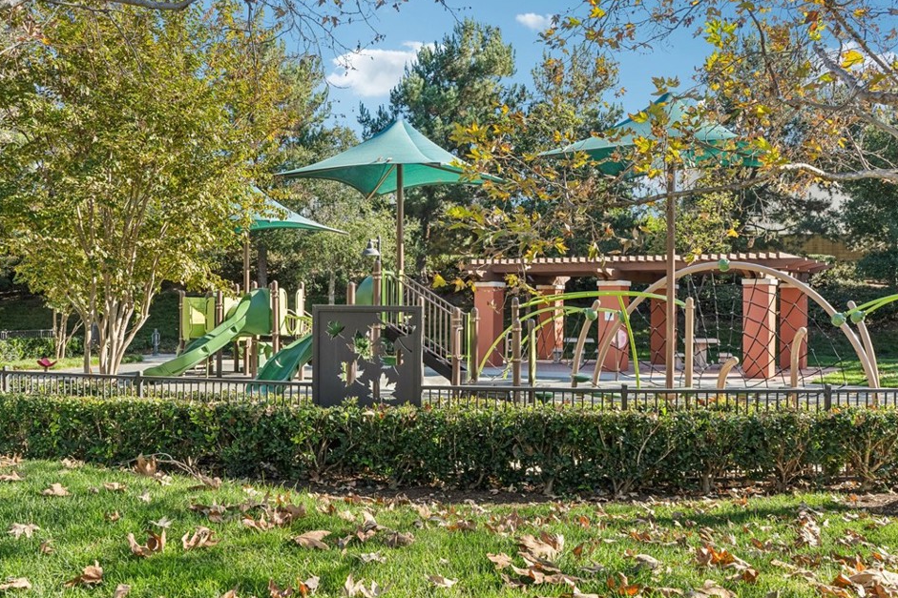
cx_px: 456
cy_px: 304
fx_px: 923
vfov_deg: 35.9
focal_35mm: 37
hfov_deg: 51.9
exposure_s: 1/100
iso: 100
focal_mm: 34
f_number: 8
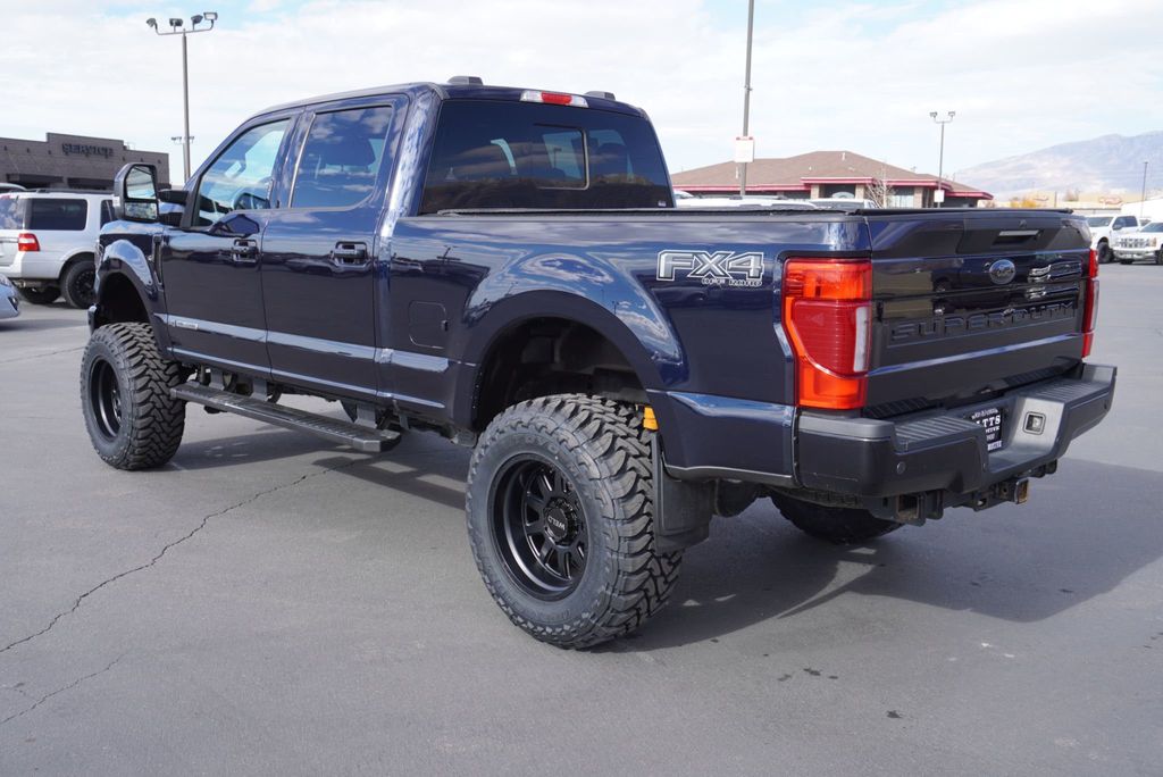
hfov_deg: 57.2
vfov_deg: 40.0
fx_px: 1067
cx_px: 582
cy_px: 388
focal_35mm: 33
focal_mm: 22
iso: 100
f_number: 6.3
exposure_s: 1/160
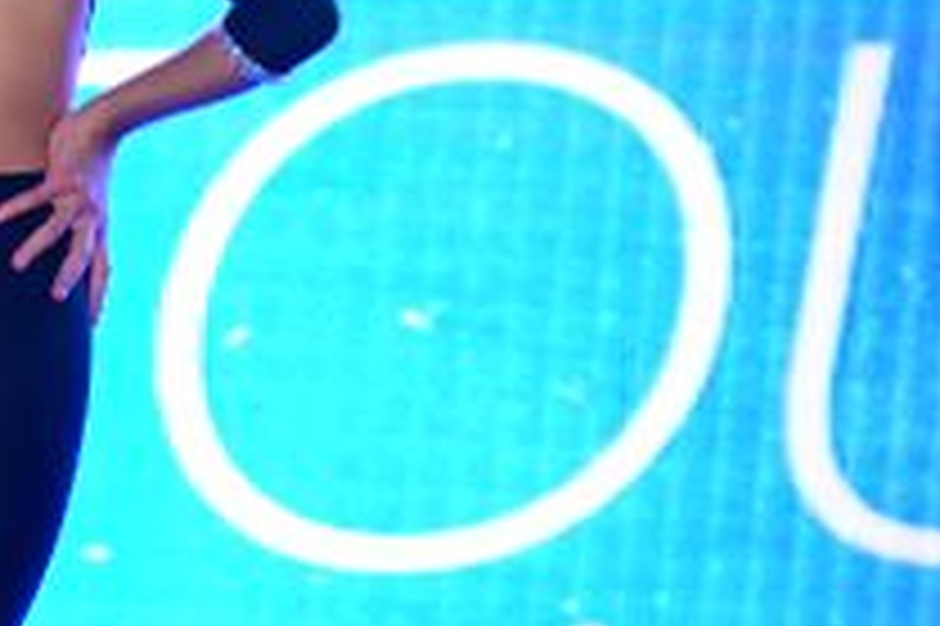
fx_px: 17898
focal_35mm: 686
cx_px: -1106
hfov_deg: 3.0
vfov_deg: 2.0
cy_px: 110
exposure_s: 1/800
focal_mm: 140
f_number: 2.8
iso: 2500
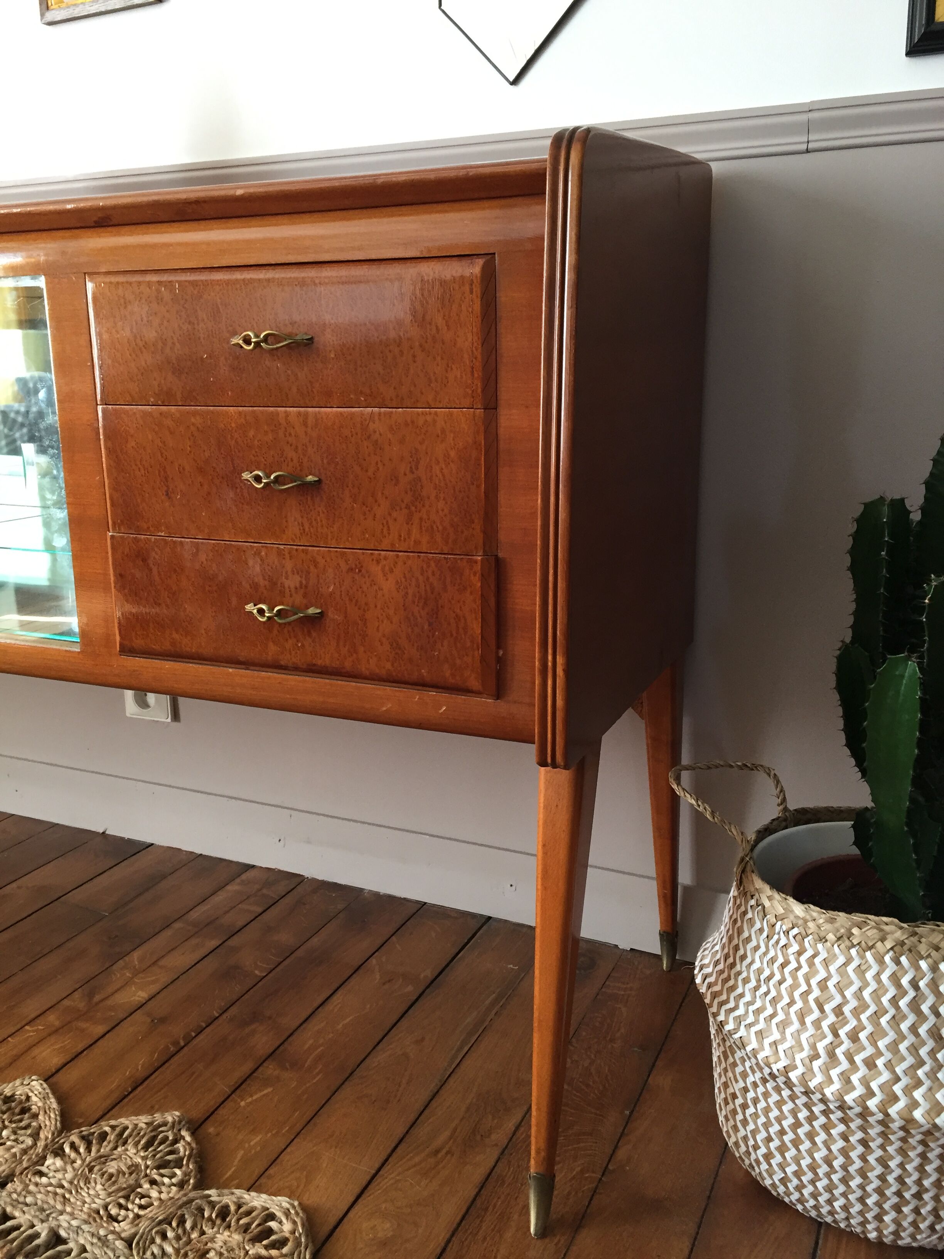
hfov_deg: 48.2
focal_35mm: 29
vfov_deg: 61.7
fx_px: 1054
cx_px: 472
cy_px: 630
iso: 80
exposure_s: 1/33
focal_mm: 4.15
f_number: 2.2
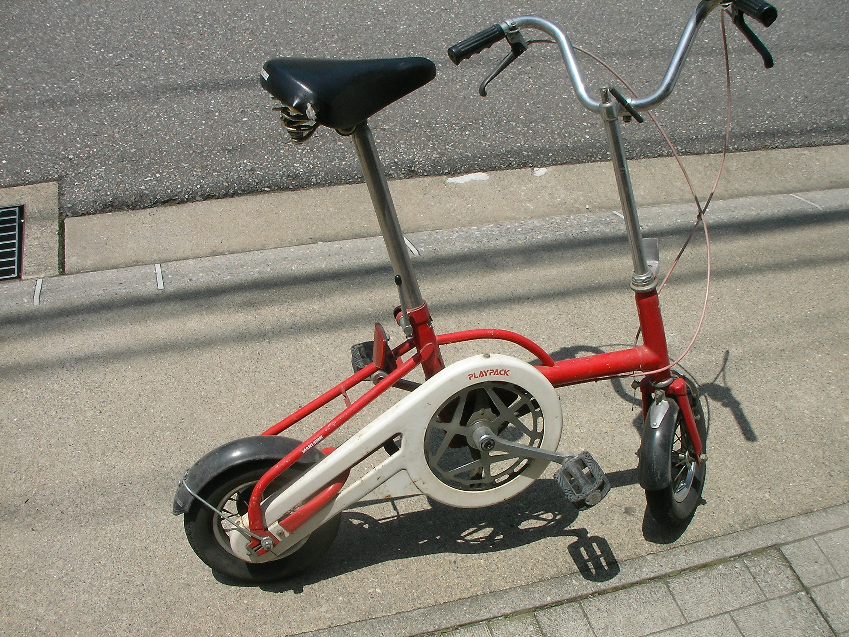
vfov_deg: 37.7
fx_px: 932
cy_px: 318
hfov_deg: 49.0
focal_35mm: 38
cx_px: 424
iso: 50
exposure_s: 1/314
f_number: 5.6
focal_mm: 6.3
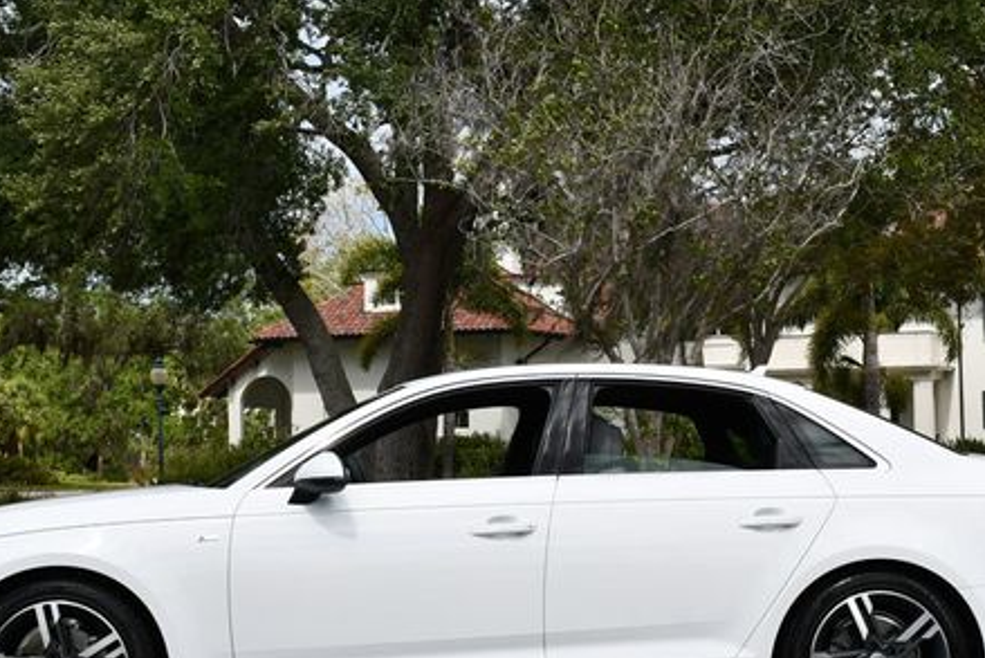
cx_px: 455
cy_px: 368
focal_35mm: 70
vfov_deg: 19.5
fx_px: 1916
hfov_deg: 28.8
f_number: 9
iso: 100
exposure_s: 1/320
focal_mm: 24
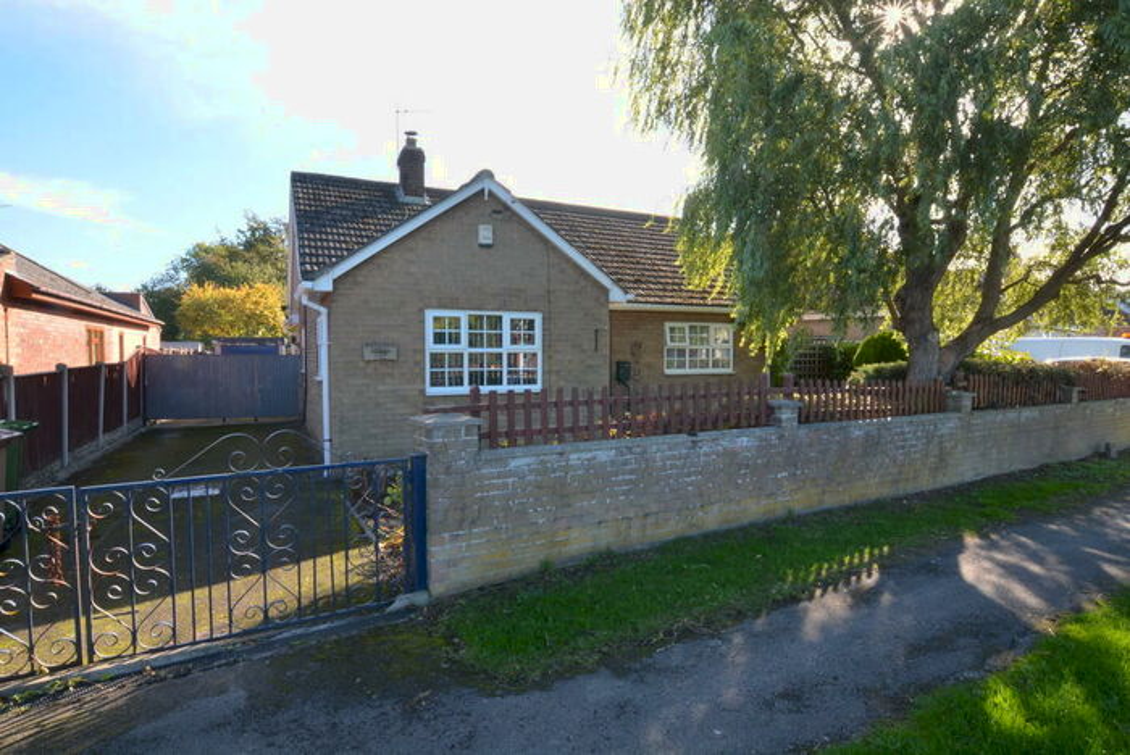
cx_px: 565
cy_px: 378
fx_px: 613
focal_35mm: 20
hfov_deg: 85.4
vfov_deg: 63.3
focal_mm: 13
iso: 320
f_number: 22
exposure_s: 1/15
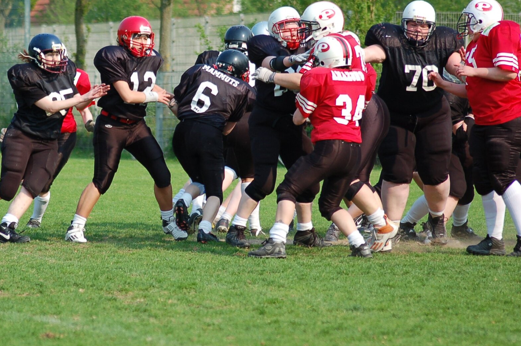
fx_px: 4112
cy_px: 129
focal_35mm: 285
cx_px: 179
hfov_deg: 7.2
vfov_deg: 4.8
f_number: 4.5
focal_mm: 135
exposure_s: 1/1000
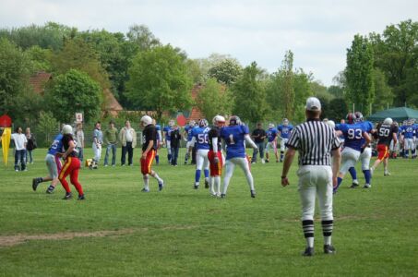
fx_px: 1217
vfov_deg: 13.0
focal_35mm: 105
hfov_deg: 19.5
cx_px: 209
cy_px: 138
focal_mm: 70
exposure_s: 1/1000
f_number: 4
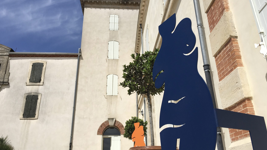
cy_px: 68
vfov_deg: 36.7
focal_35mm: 32
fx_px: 227
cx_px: 133
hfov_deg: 61.0
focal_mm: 4.15
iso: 25
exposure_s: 1/3077
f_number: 2.2
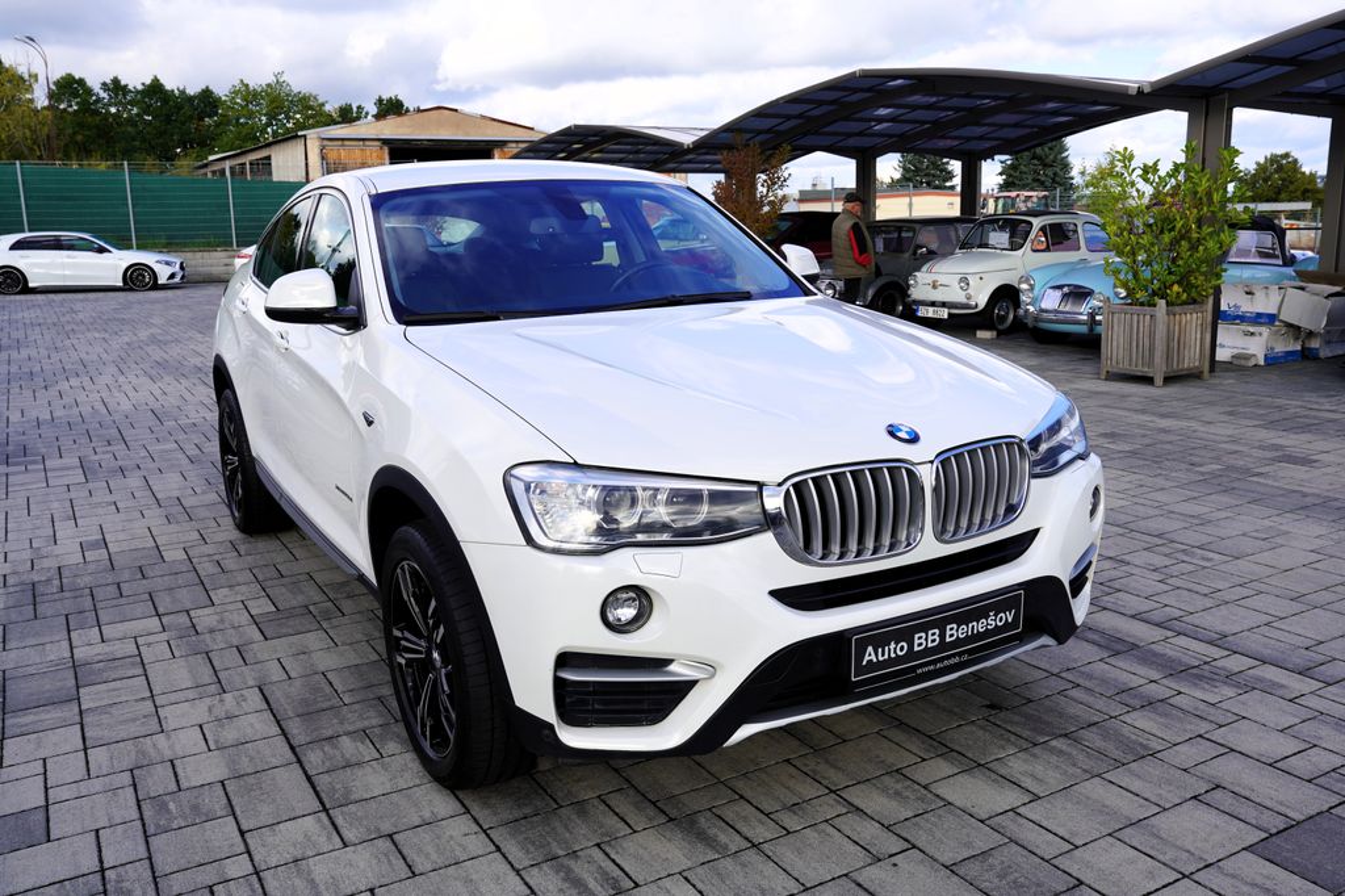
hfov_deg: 61.9
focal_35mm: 30
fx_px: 1120
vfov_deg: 43.6
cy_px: 448
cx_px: 672
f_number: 8
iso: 100
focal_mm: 30
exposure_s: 1/125
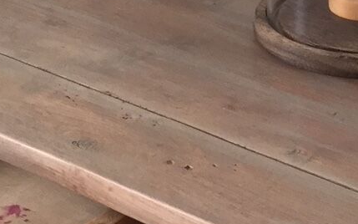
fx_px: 1219
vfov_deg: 10.3
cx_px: 364
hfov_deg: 16.3
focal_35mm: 125
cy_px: 283
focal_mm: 3.3
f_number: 2.4
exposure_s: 1/33
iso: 32
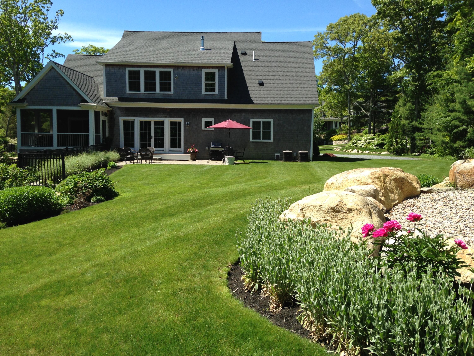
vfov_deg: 42.9
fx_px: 452
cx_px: 237
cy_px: 178
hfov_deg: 55.4
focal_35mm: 33
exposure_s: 1/1022
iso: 50
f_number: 2.4
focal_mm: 4.12
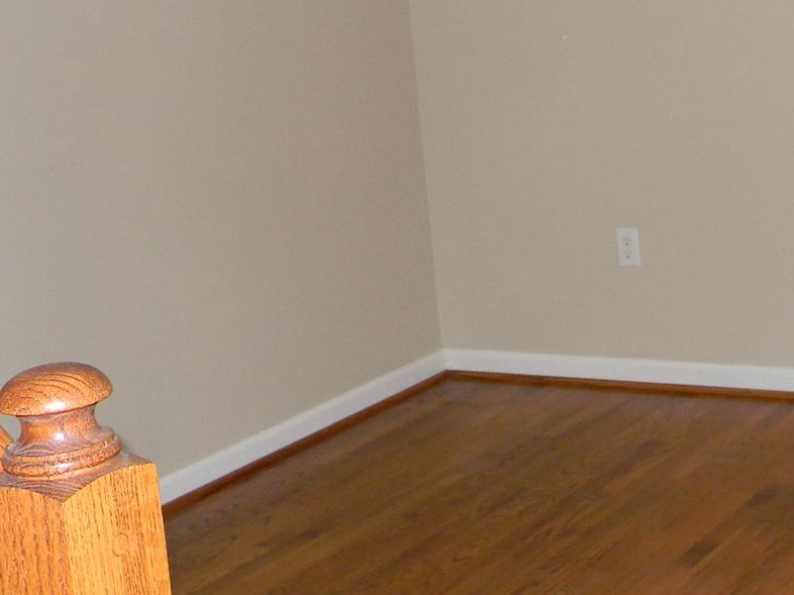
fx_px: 1674
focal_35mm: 73
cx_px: 667
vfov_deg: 20.1
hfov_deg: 26.1
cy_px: 189
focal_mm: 5
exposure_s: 1/26
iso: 200
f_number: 3.5
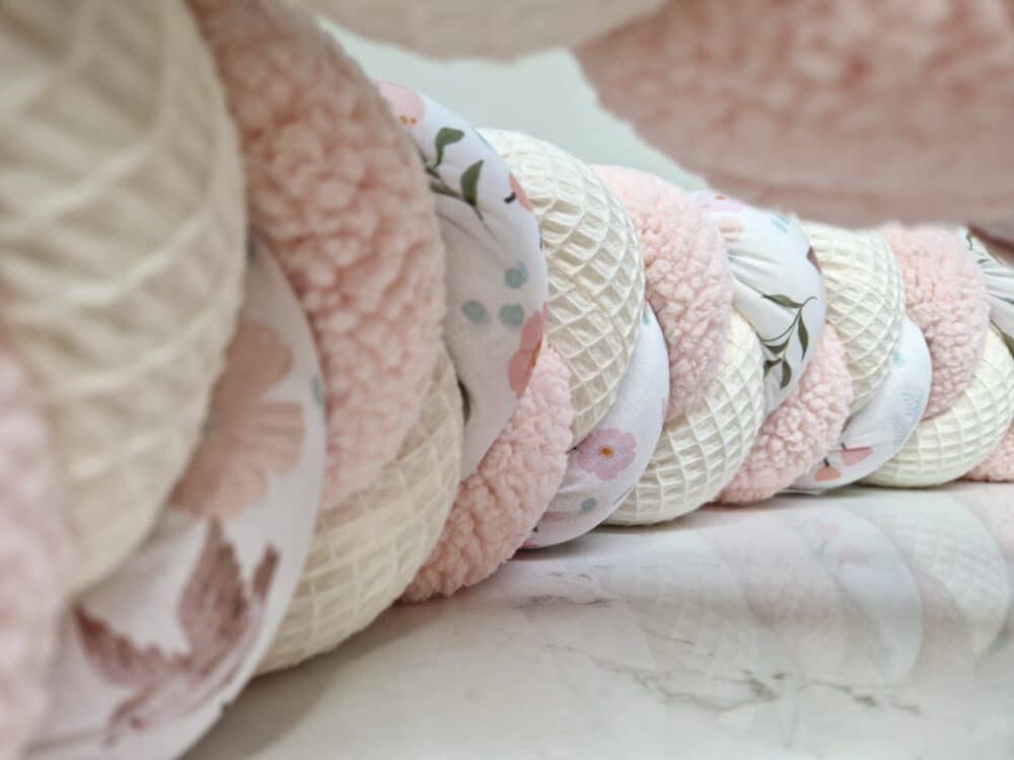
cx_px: 507
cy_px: 380
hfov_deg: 73.9
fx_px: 674
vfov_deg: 58.9
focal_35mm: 23
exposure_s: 1/452
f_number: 1.8
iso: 50
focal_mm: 5.4
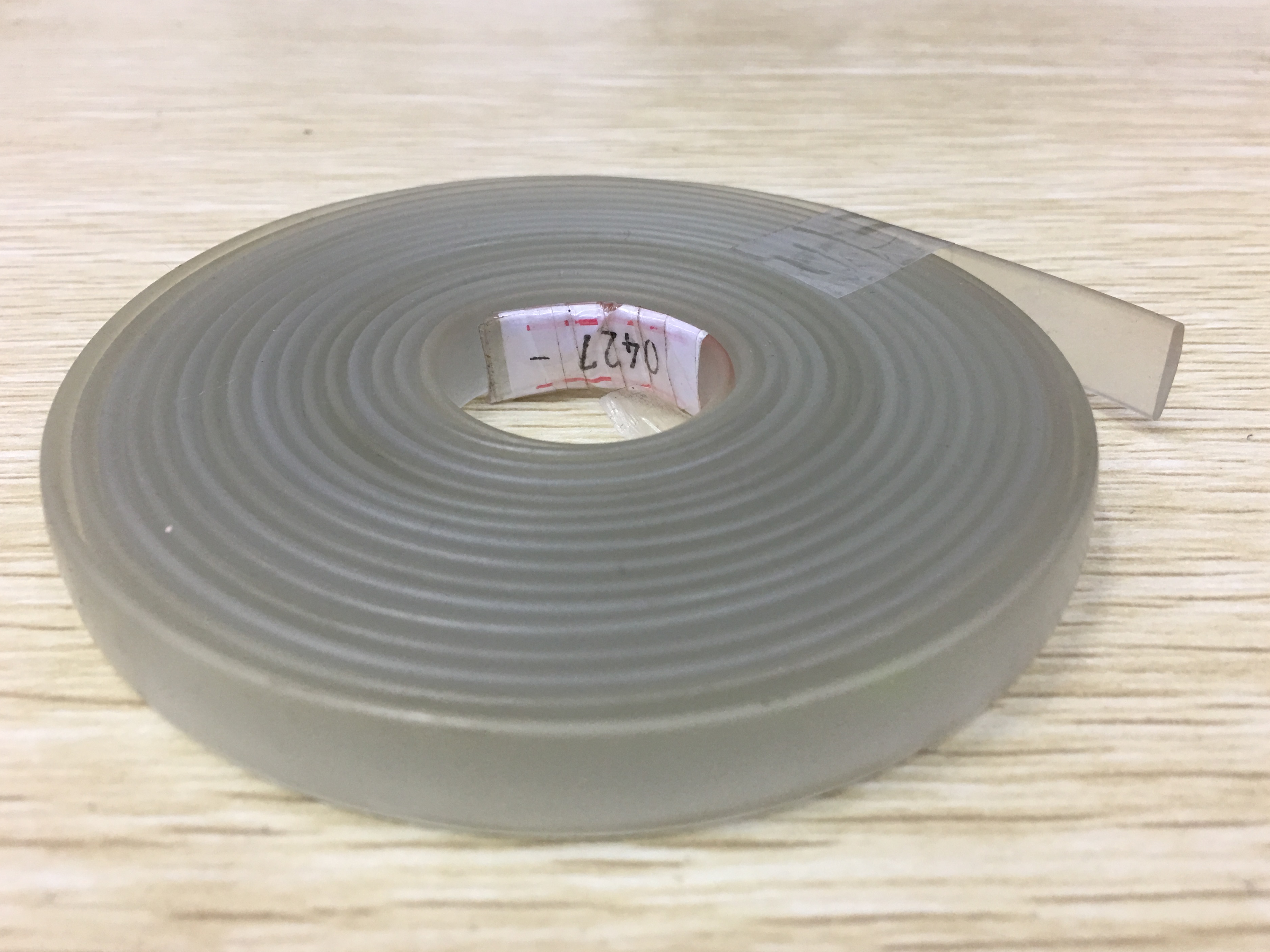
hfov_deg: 58.3
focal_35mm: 31
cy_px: 478
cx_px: 647
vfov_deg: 45.4
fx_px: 1137
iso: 64
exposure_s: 1/33
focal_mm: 4.15
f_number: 2.2
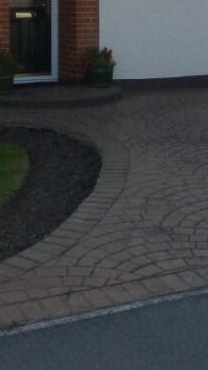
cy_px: -6
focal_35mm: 74
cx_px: 130
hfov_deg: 16.3
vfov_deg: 26.9
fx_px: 726
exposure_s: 1/2000
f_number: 5
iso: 400
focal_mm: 4.5
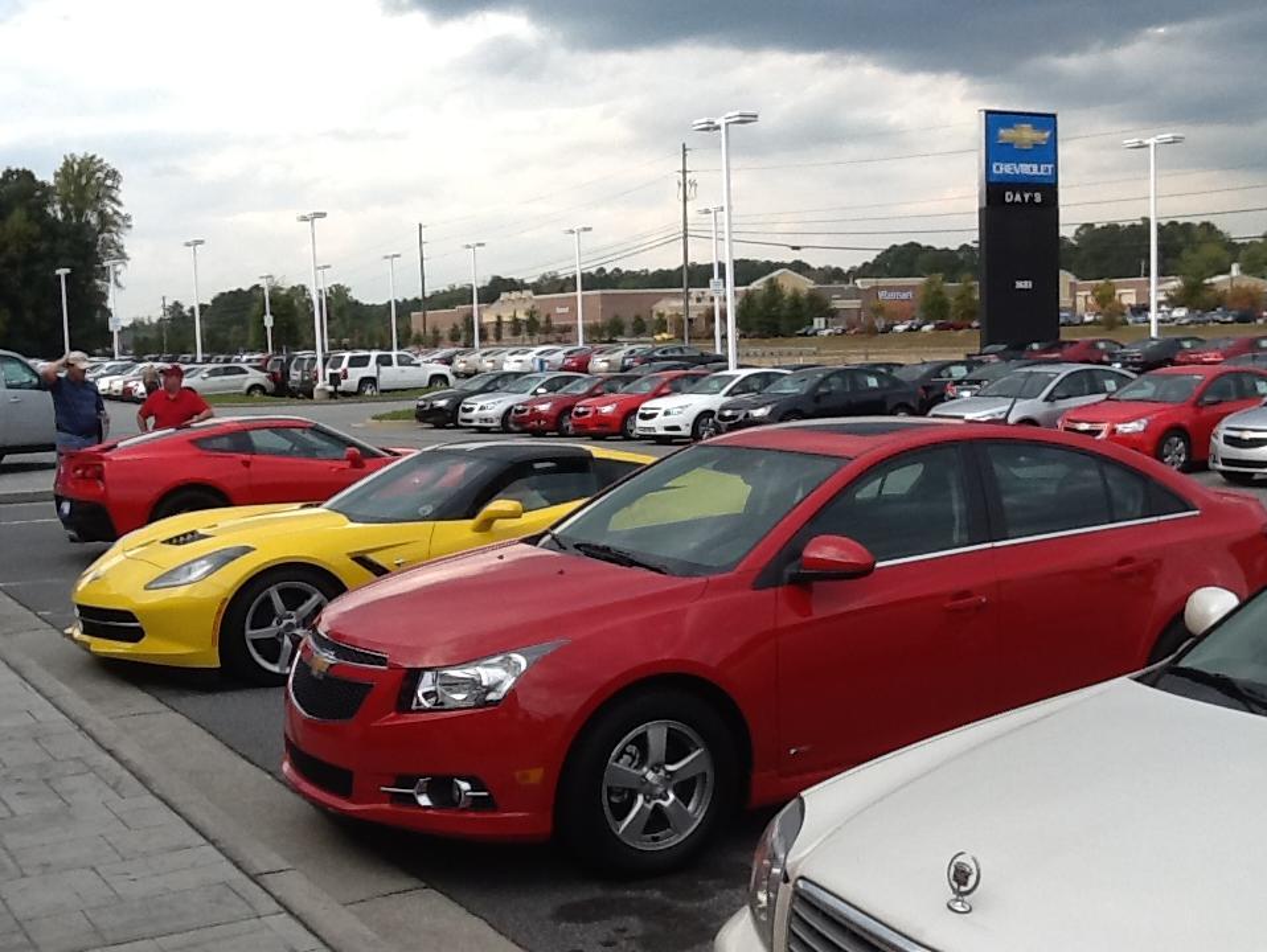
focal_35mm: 44
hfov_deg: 42.9
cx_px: 634
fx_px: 1612
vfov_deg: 32.9
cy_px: 476
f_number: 2.4
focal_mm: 2.03
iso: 40
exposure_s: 1/311
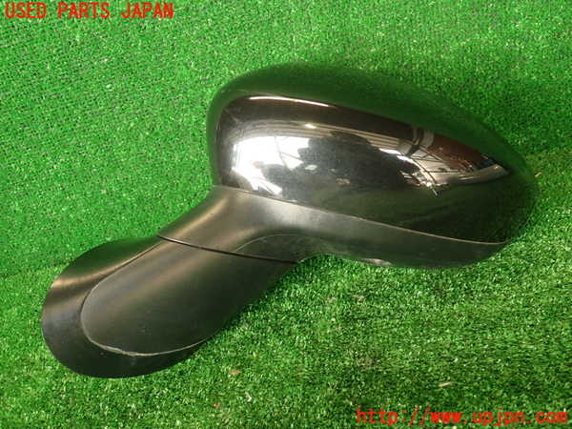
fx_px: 529
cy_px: 214
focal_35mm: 32
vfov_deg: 44.2
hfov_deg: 56.8
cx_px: 286
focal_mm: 5.79
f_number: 2.4
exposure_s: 1/50
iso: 200
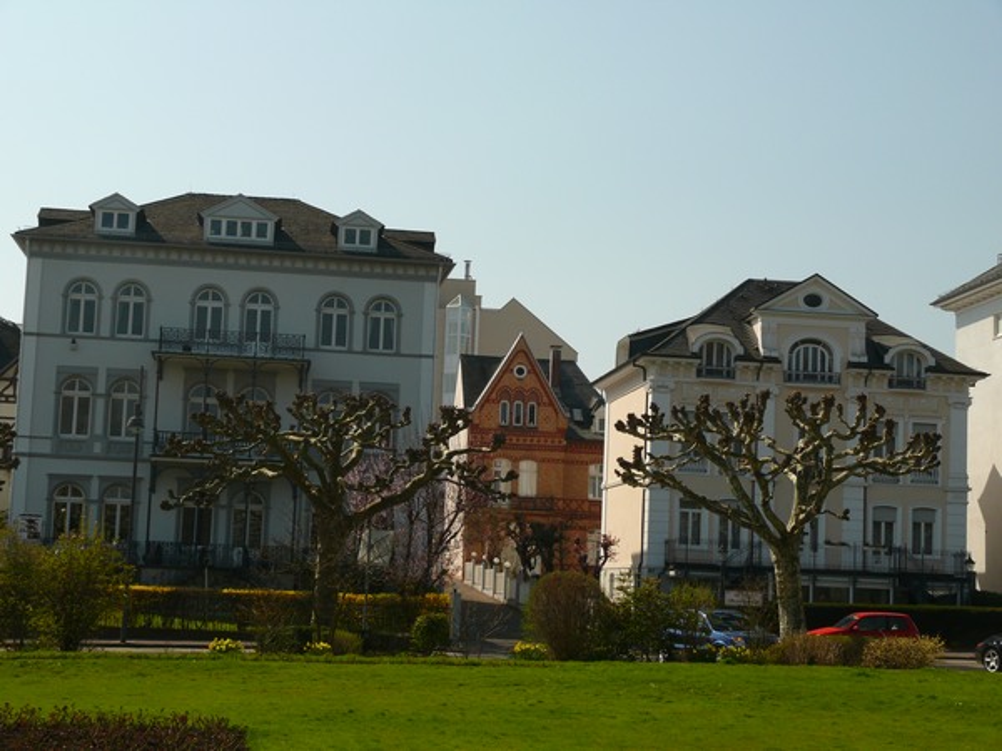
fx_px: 1824
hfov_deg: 30.7
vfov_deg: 23.3
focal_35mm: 63
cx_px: 501
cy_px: 376
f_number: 5
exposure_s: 1/200
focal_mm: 13.3
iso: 100
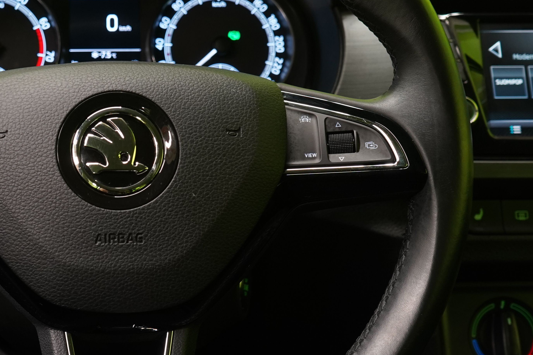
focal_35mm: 72
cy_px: 156
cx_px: 119
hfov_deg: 27.6
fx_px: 1066
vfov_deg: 18.9
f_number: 5.6
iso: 1250
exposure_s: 1/25
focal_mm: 33
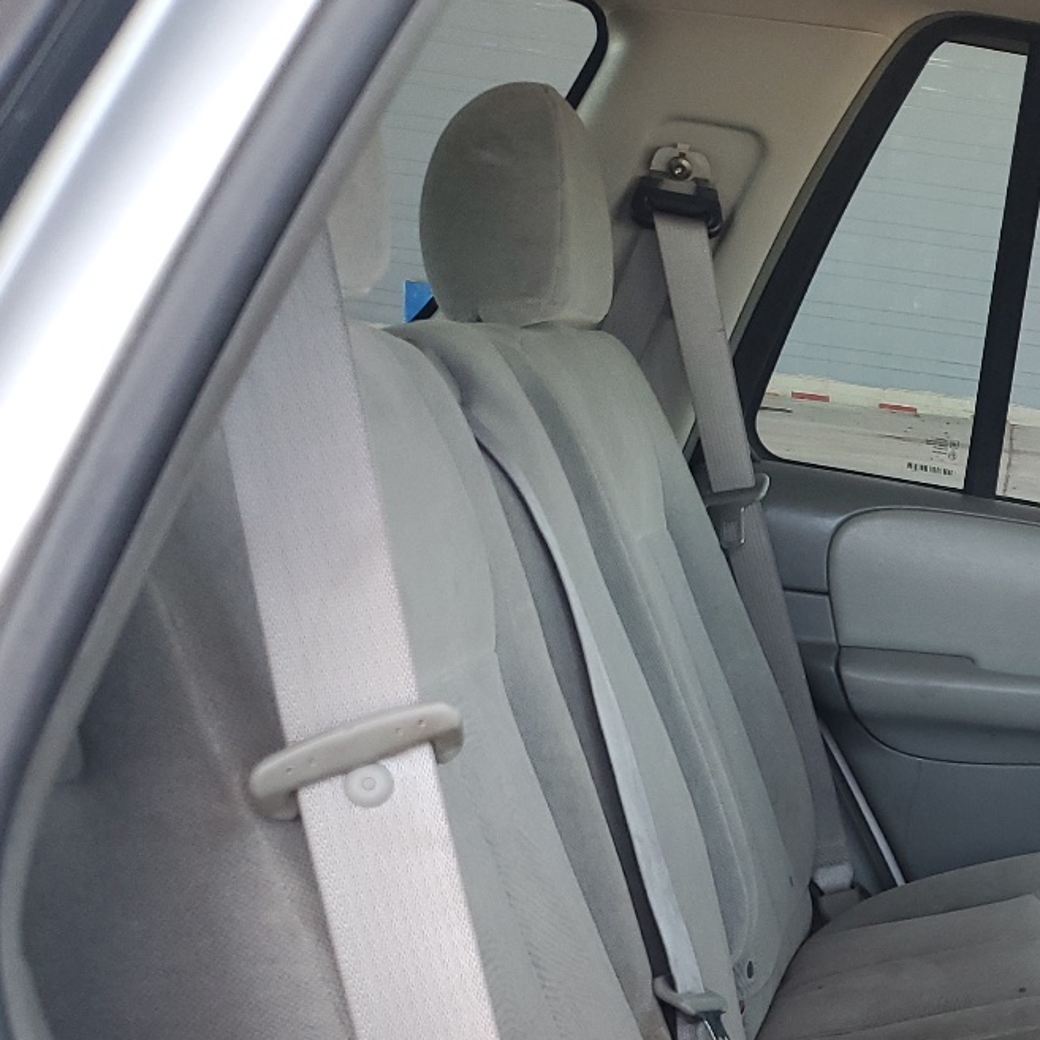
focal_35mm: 56
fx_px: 1903
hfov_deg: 27.3
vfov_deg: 29.7
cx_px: 1216
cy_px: 864
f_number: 1.5
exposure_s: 1/100
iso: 69
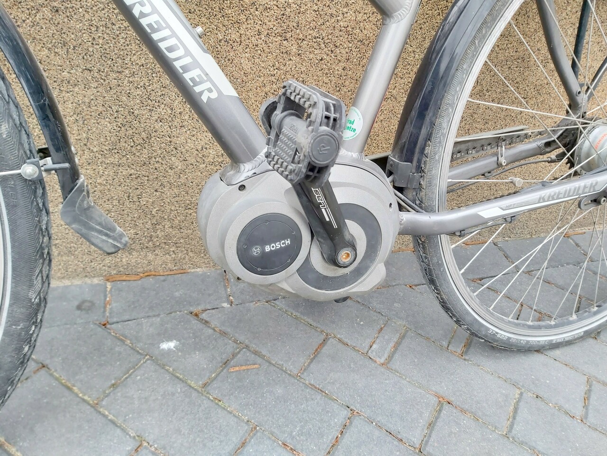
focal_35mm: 26
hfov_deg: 67.3
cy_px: 228
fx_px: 456
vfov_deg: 53.1
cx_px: 304
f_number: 1.7
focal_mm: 3.92
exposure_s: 1/50
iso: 64
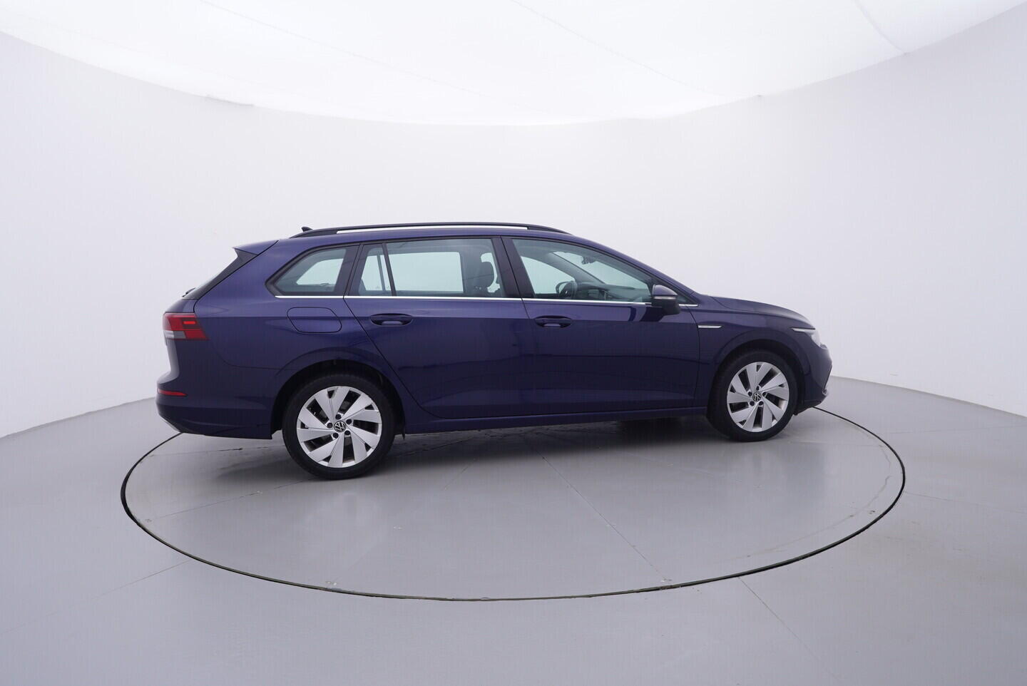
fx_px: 642
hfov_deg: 77.3
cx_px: 514
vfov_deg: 56.2
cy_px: 343
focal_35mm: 22
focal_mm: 15
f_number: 5
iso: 200
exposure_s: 1/80
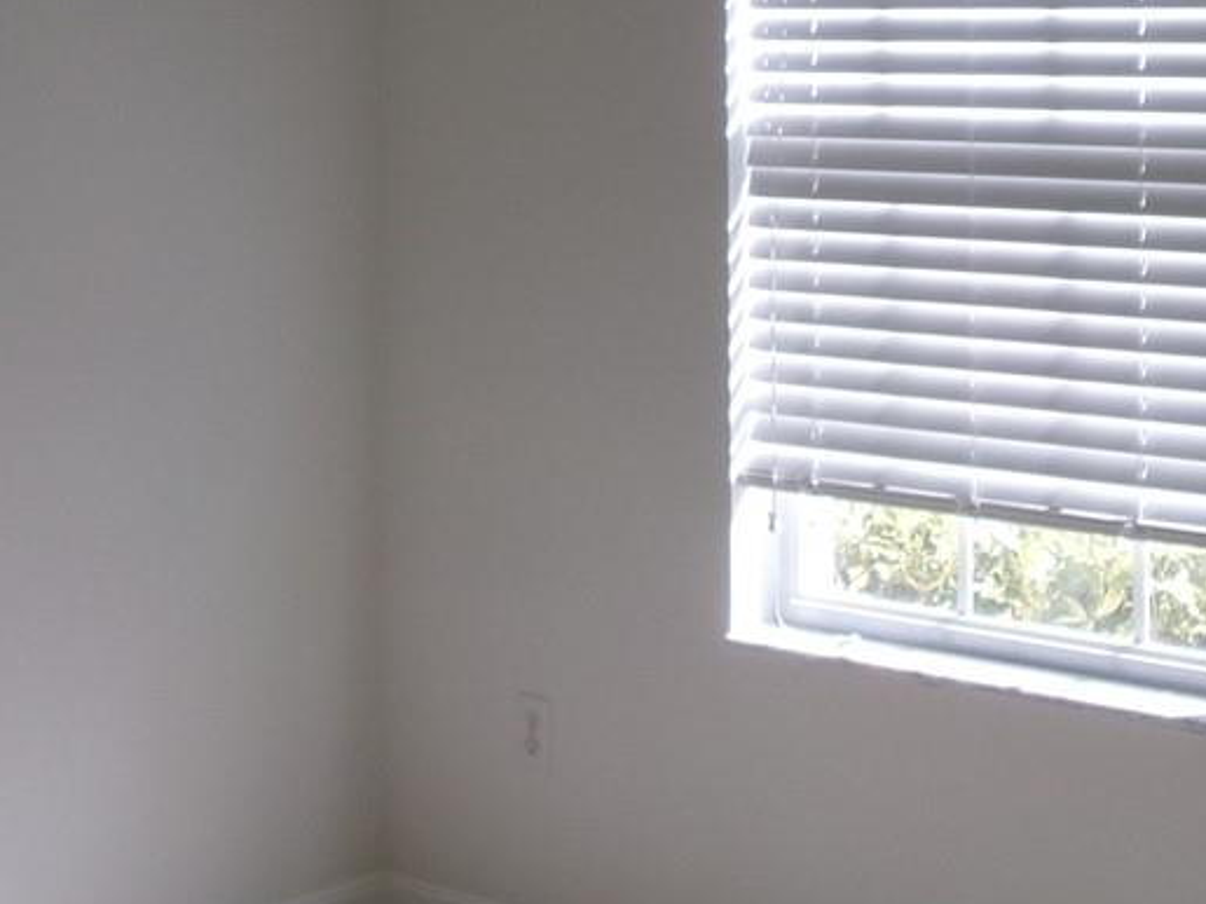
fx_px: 3030
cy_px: 9
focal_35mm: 87
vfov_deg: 16.6
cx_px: 393
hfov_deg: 22.4
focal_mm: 5.1
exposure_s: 1/180
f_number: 3.9
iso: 100
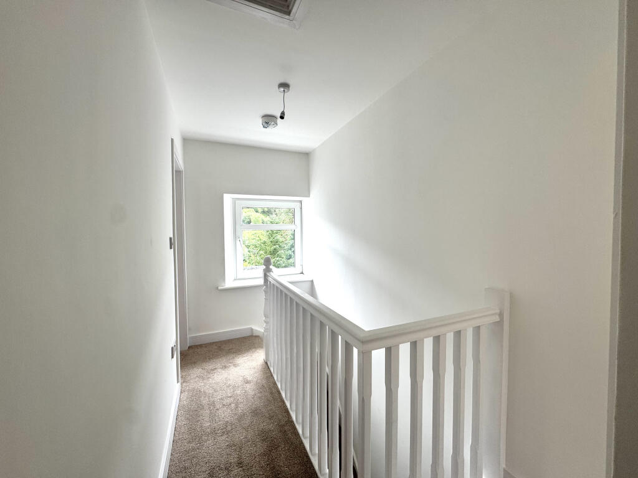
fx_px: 258
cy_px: 239
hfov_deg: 102.1
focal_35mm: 14
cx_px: 319
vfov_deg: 85.7
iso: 40
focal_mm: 2.22
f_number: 2.2
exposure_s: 1/172
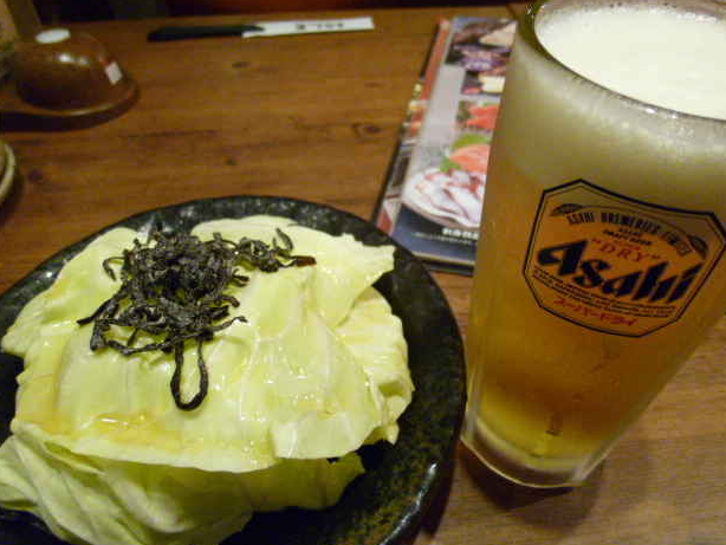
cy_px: 270
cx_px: 374
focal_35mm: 25
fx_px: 525
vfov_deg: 54.9
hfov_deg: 69.4
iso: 400
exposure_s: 1/20
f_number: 2.2
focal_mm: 4.3
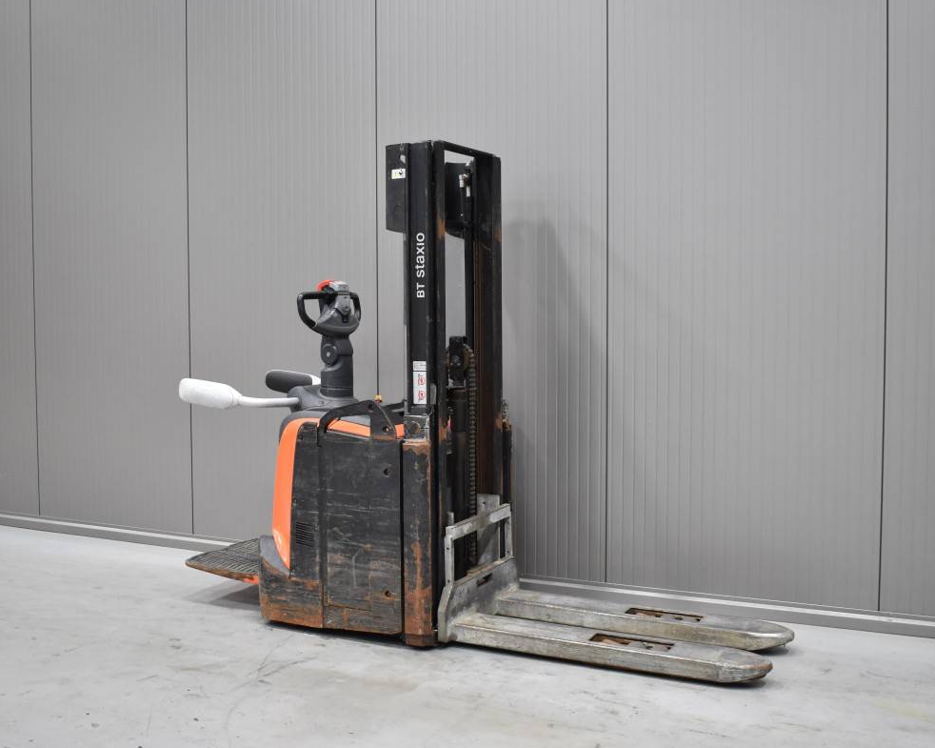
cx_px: 464
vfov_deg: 37.7
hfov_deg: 46.2
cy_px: 372
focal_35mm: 40
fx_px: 1095
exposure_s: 1/50
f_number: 4.5
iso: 1250
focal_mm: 23
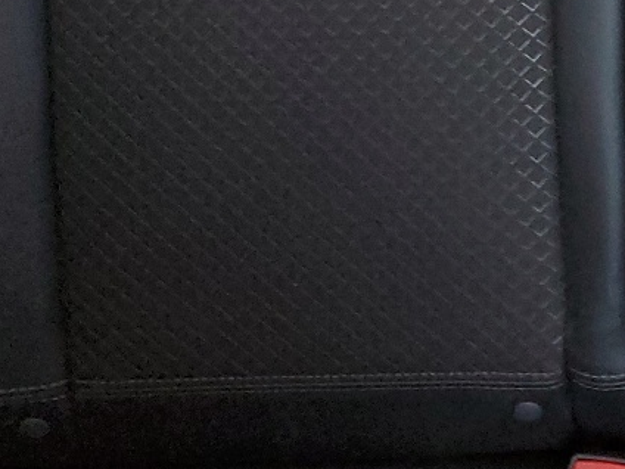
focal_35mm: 98
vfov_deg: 14.3
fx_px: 1769
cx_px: 1007
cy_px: -176
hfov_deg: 17.5
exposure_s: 1/60.2
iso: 171
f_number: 1.5
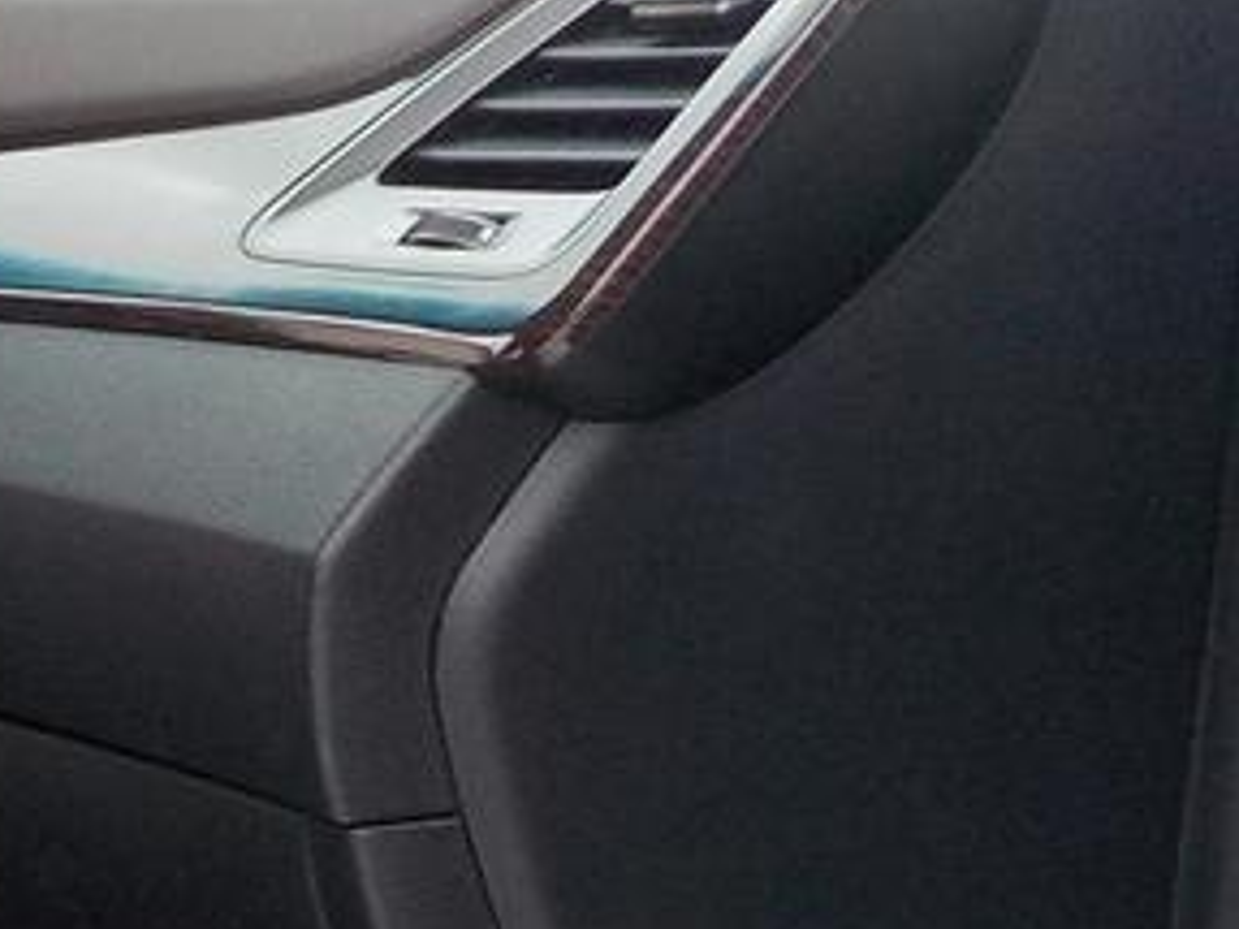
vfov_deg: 10.4
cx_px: -1032
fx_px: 4794
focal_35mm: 134
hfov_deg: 13.2
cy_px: 1672
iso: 125
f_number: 3.3
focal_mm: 4.1
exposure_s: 1/30
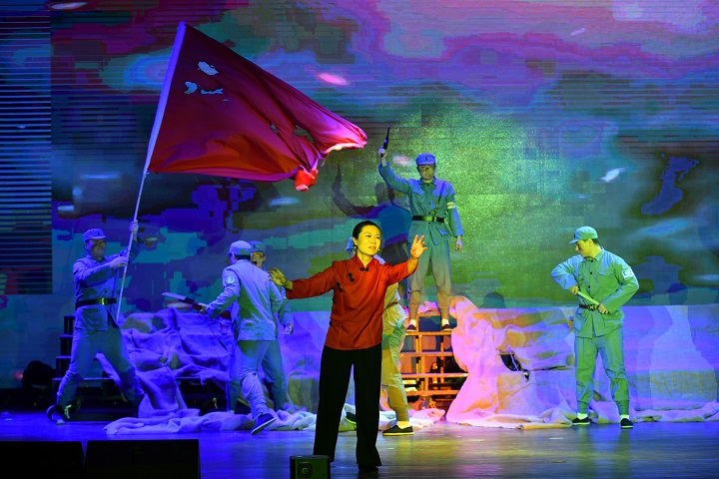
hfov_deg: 23.6
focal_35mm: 86
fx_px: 1717
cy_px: 240
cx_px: 360
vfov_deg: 15.9
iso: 800
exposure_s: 1/250
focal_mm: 86
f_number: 5
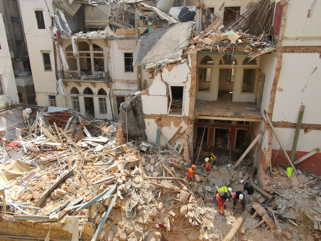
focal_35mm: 26
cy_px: 120
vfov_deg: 53.1
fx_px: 241
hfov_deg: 67.3
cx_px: 160
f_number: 2.2
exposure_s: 1/525
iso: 50
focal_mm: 2.35
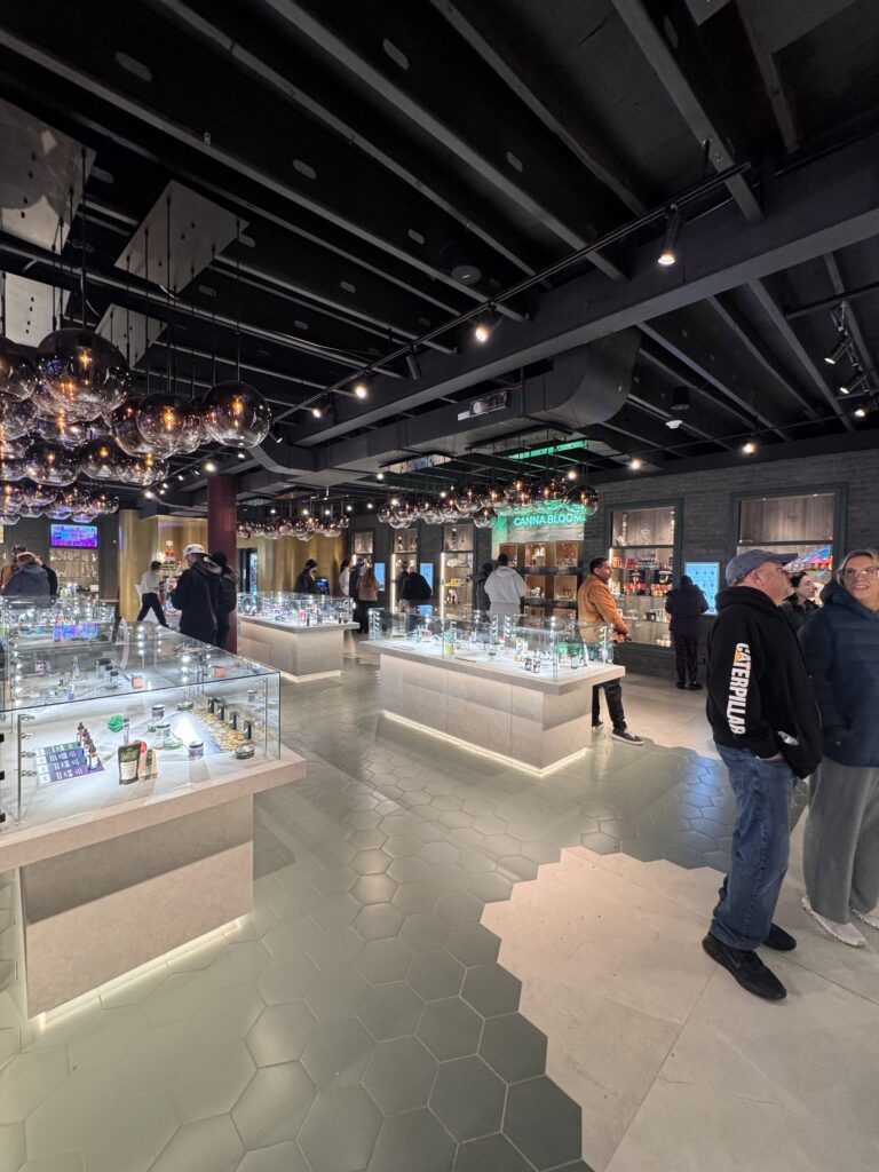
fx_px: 474
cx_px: 440
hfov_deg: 85.7
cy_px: 586
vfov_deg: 102.1
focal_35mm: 14
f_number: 2.2
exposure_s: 1/120
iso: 320
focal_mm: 2.22
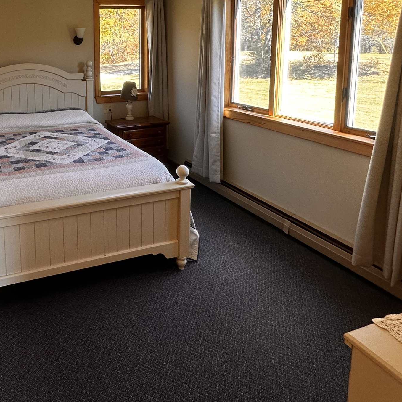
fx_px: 368
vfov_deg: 54.0
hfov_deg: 54.1
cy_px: 89
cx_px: 92
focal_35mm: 28
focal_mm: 2.22
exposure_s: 1/120
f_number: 2.2
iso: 100
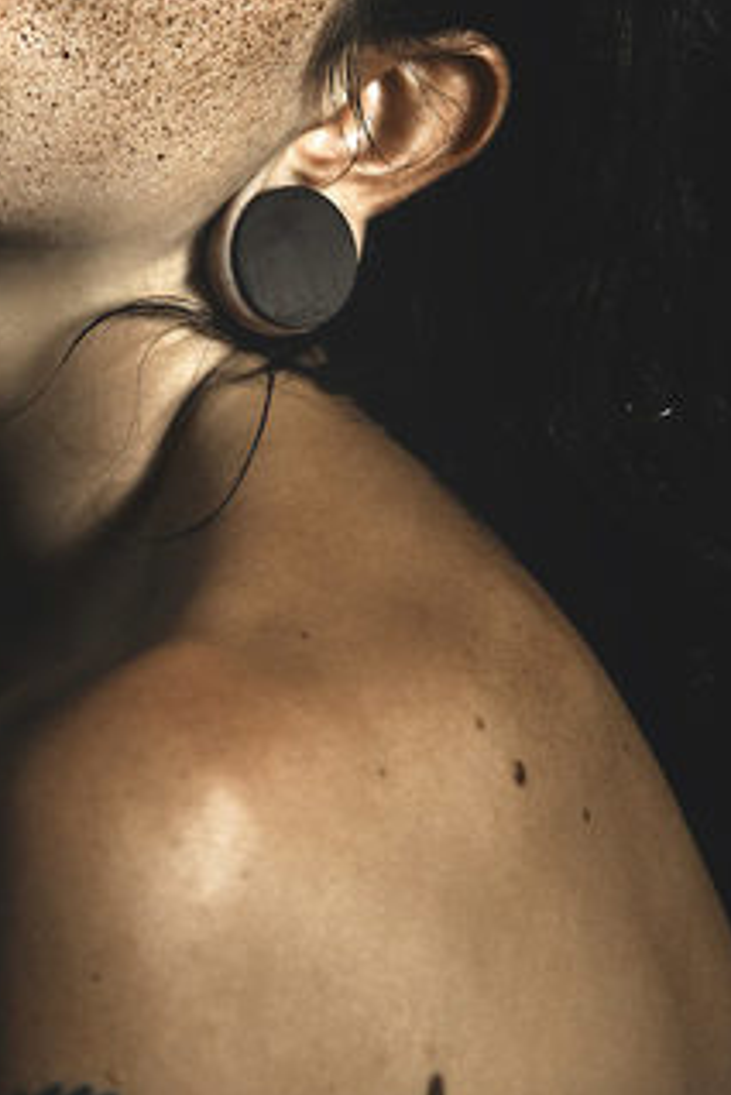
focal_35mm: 160
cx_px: 112
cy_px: 216
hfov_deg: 8.6
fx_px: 4868
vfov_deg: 12.8
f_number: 4.5
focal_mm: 85
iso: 500
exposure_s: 1/160
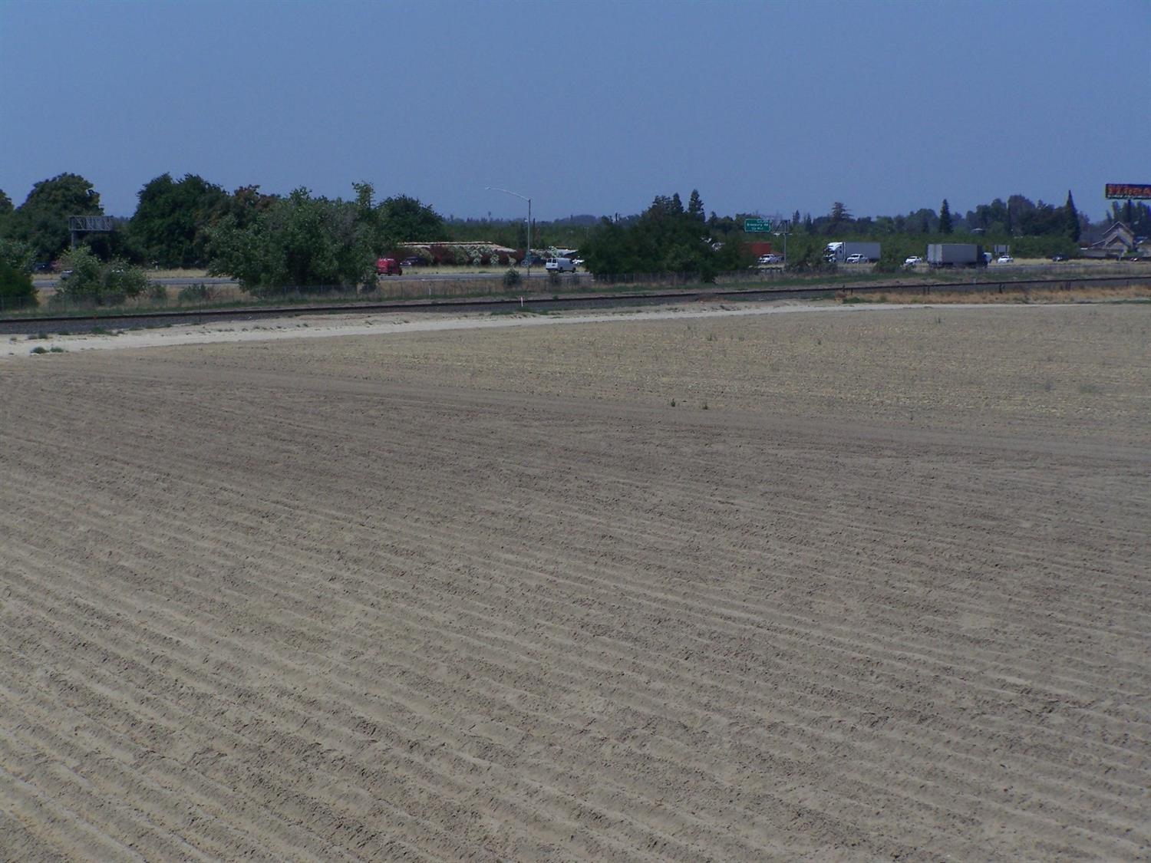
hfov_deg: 14.2
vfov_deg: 10.7
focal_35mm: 139
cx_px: 576
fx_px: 4622
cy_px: 432
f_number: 4.5
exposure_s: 1/1000
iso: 64
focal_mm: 23.1
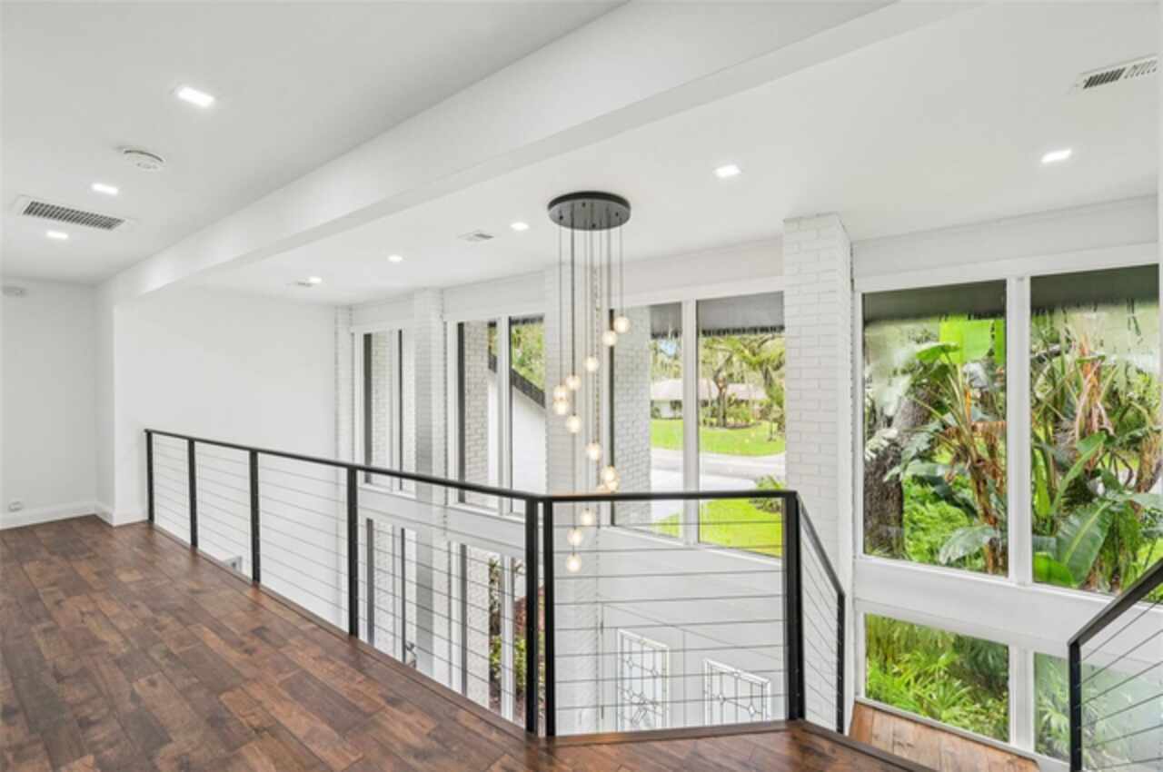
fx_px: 452
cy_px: 386
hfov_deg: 104.3
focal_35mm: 14
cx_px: 582
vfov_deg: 81.1
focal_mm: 14
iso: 400
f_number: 8
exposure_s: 1/60
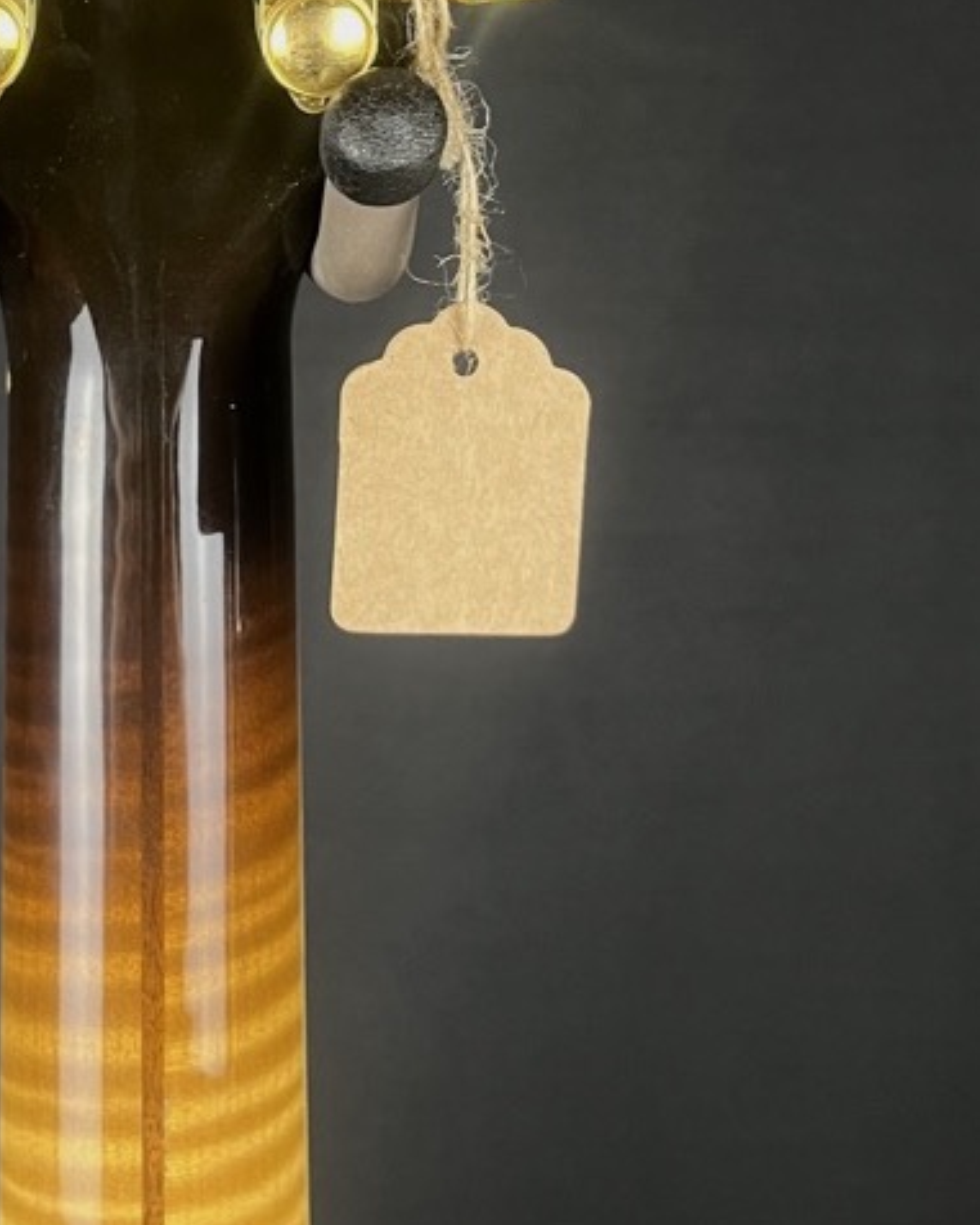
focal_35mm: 64
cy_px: 46
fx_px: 2320
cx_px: 95
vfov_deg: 28.1
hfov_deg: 23.2
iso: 80
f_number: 1.6
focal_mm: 5.1
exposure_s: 1/60
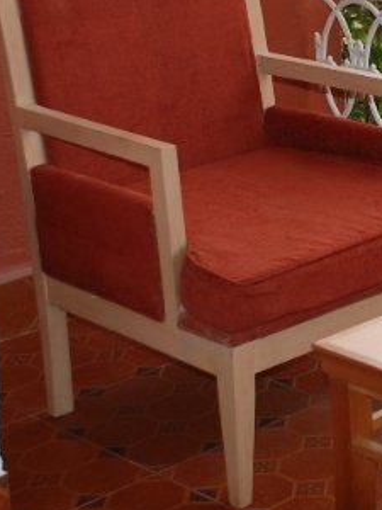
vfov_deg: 18.1
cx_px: 581
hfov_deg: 12.9
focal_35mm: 108
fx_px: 1589
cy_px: 116
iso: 140
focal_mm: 28
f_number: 4
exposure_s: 1/125
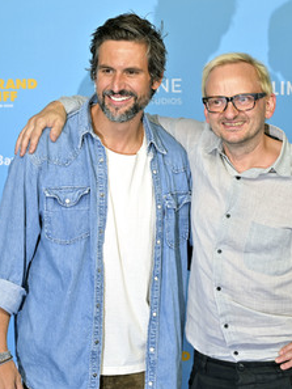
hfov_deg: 14.5
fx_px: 1146
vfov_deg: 19.3
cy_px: 194
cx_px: 172
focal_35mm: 102
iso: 160
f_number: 4
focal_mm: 70
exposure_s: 1/100
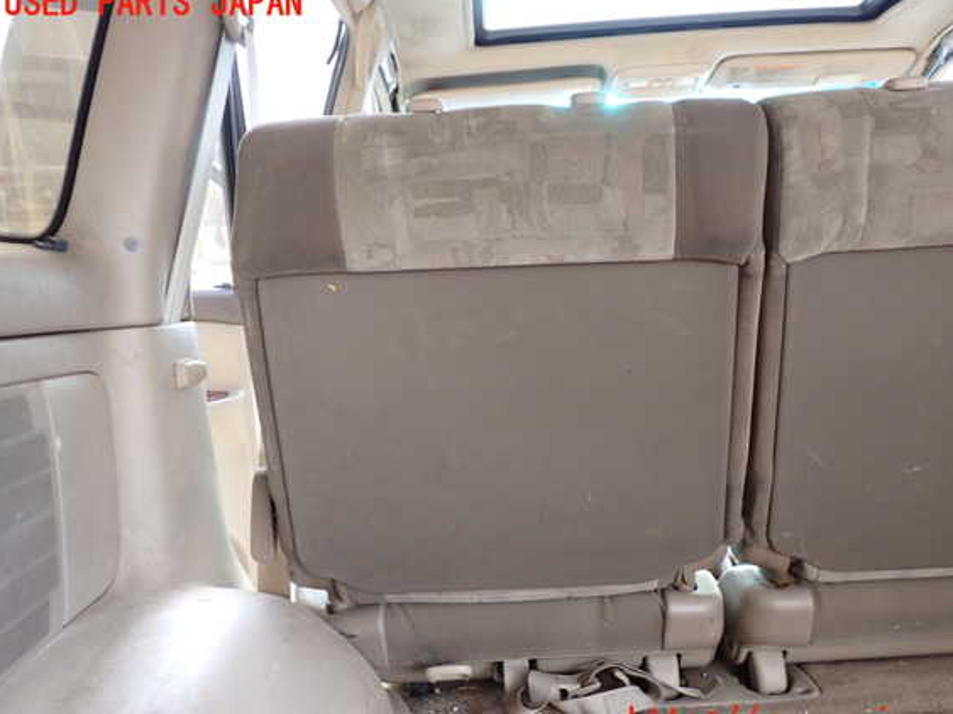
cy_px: 364
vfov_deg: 44.1
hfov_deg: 56.8
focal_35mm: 32
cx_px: 503
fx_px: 881
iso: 200
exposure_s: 1/60
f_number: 2.3
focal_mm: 5.4
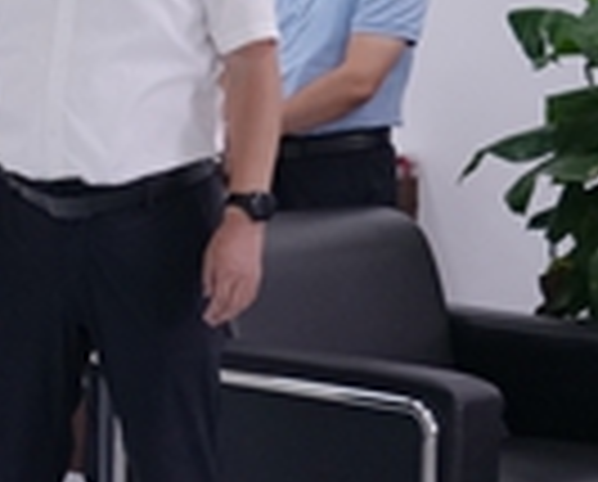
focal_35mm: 152
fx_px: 2696
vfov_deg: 10.2
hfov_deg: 11.3
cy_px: 131
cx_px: -661
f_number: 4
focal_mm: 36
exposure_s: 1/90
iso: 1600
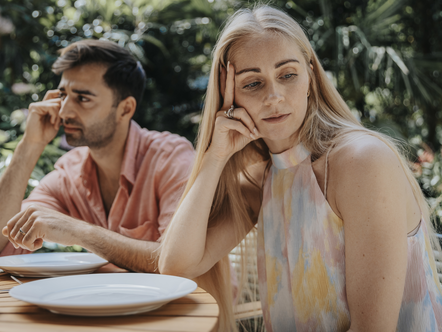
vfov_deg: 34.3
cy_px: 166
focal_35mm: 42
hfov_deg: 44.8
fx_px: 536
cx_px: 211
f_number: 2.8
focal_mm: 38
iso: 200
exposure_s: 1/1000
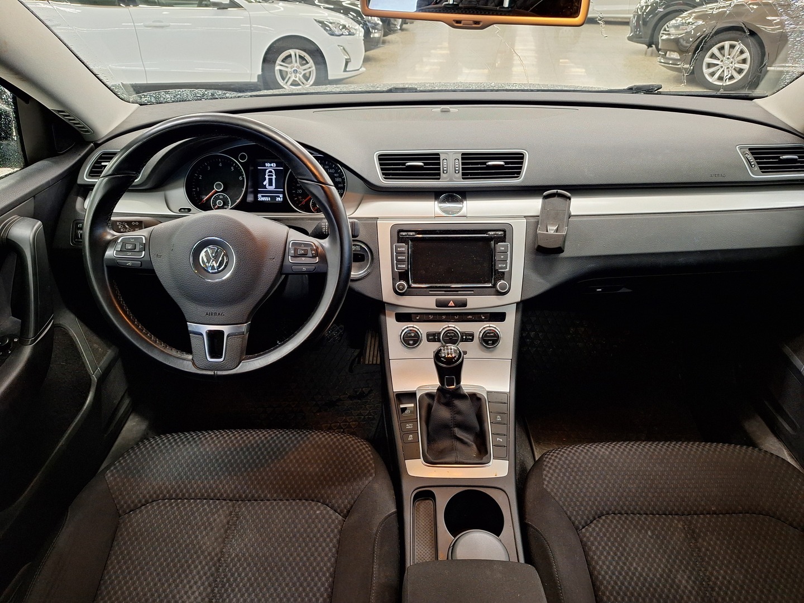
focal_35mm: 23
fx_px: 534
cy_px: 302
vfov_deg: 58.9
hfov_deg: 73.9
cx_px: 402
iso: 320
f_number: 1.8
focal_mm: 5.54
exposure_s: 1/33
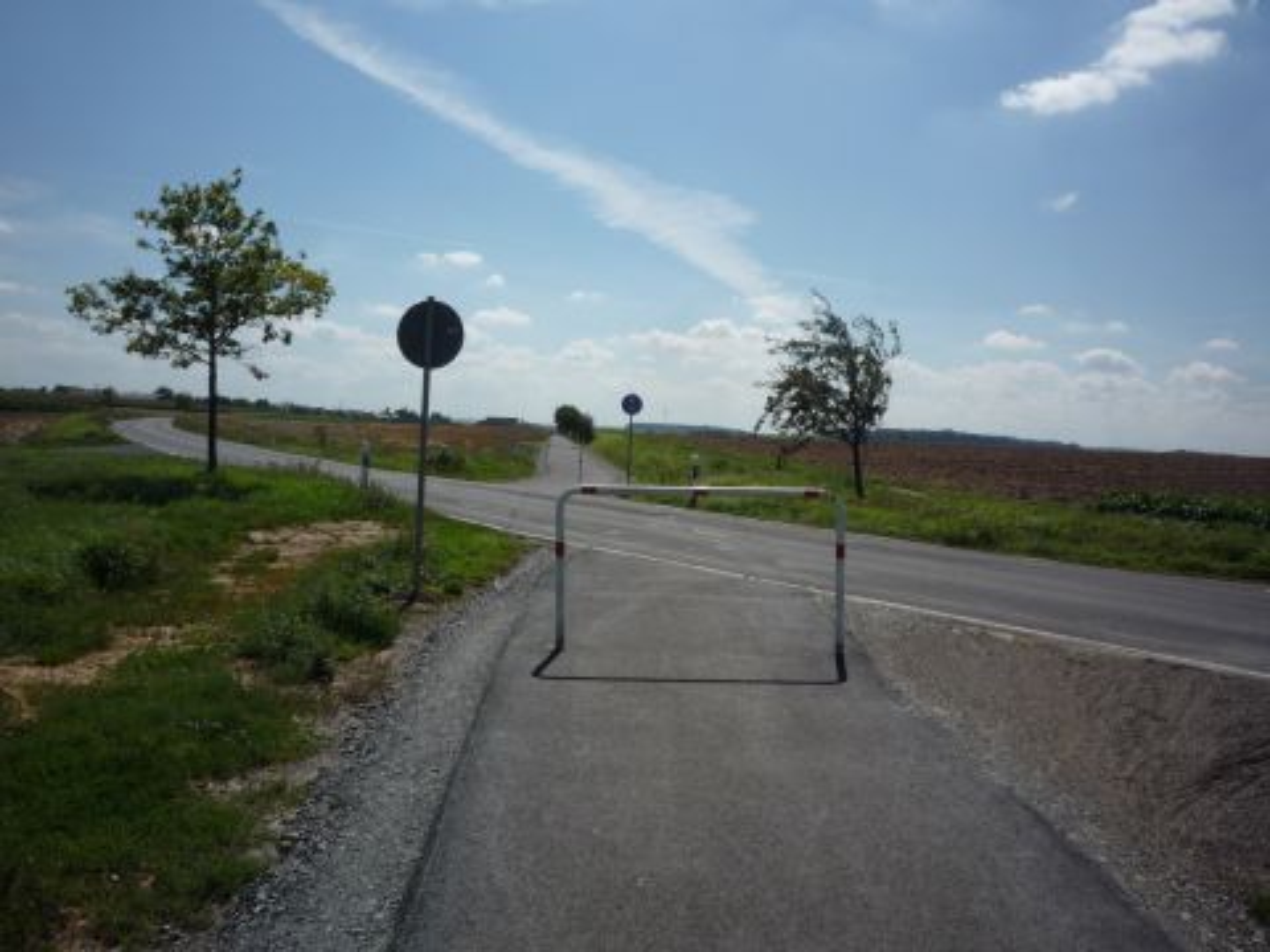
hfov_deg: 56.8
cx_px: 635
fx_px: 1174
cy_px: 476
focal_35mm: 32
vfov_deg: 44.2
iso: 100
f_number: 6.3
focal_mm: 5.2
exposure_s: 1/800
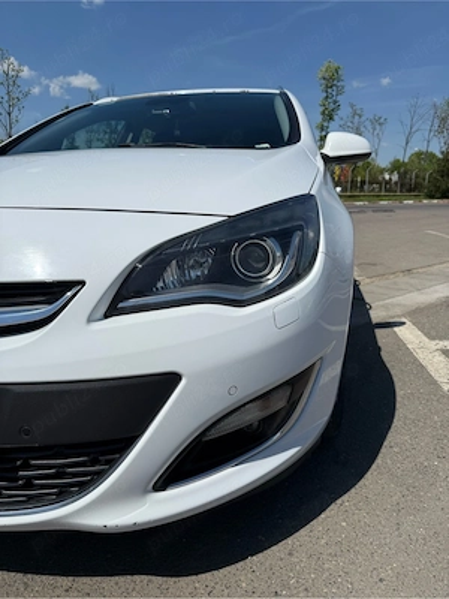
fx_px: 415
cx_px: 224
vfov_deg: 71.6
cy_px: 300
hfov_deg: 56.8
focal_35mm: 24
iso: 80
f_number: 1.78
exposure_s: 1/14286
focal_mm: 6.76
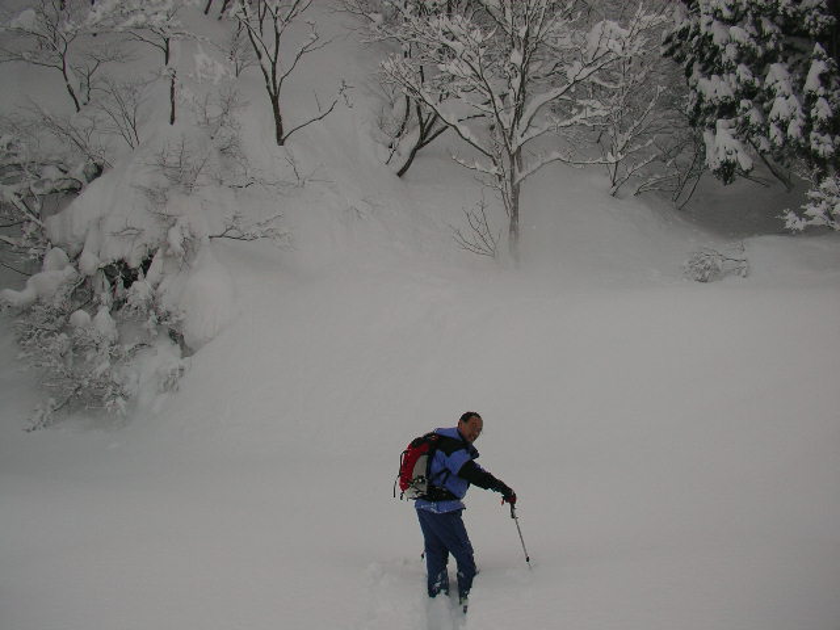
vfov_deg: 38.7
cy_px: 315
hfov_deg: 50.1
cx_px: 420
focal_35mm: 37
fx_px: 898
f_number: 6.9
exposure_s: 1/640
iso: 50
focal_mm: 5.7
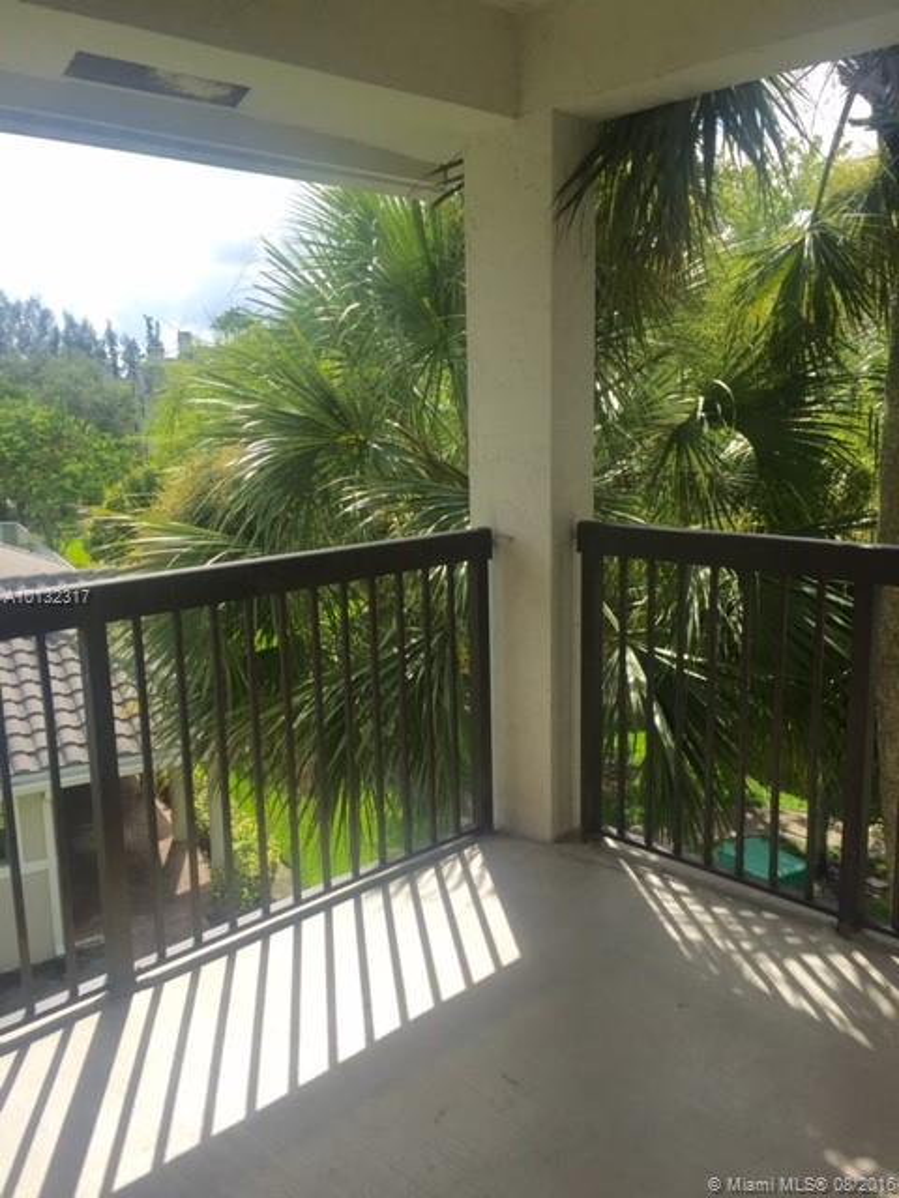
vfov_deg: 61.7
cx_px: 450
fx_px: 1004
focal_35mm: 29
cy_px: 599
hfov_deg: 48.2
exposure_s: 1/1319
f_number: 2.2
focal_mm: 4.15
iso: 32
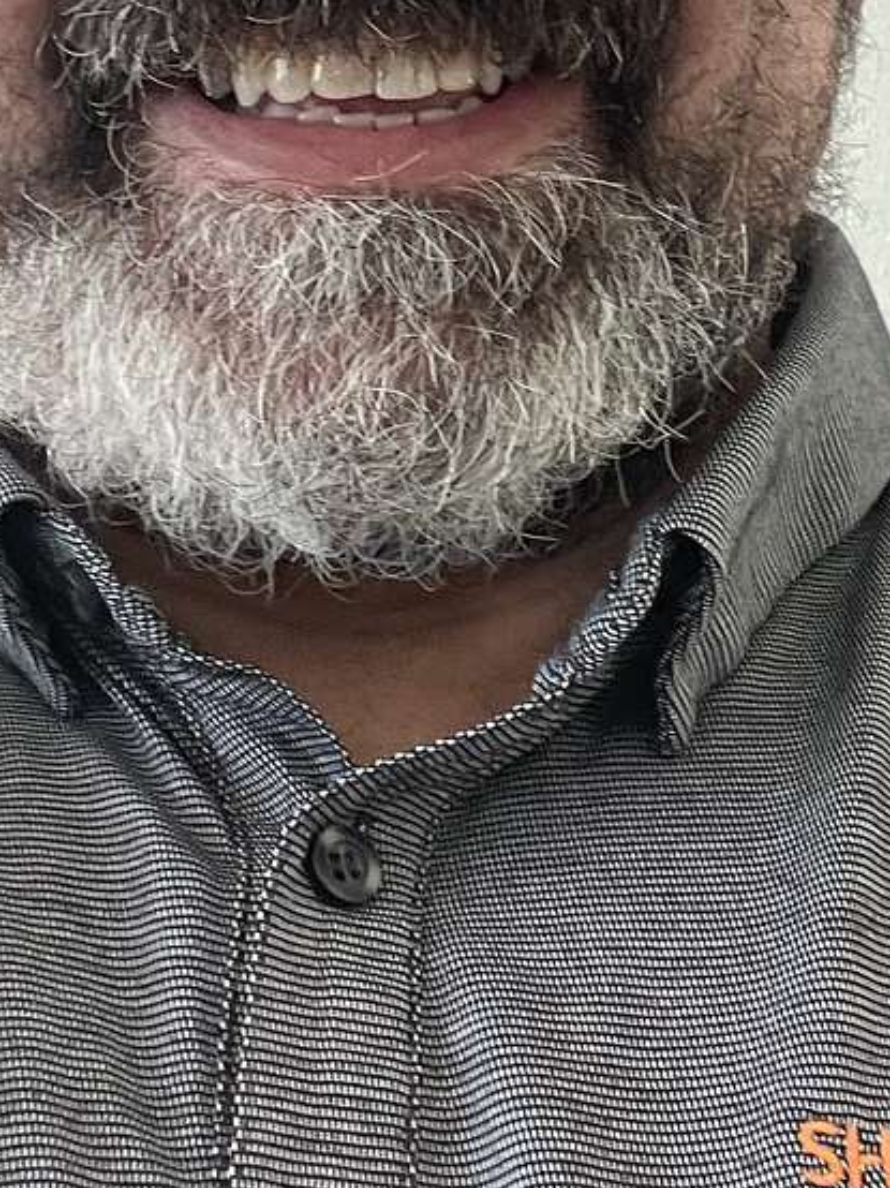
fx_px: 2676
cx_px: 457
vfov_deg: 24.2
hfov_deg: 18.9
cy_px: 69
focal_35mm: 78
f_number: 2.2
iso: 250
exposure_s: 1/60
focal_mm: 2.71
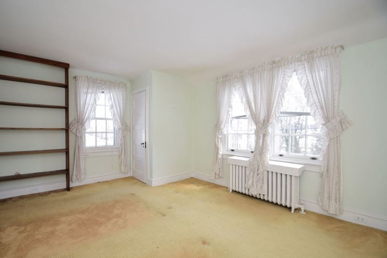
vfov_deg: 77.3
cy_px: 129
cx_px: 194
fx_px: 161
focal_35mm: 15
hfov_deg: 100.4
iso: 100
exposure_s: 1/80
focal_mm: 10
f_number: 3.5
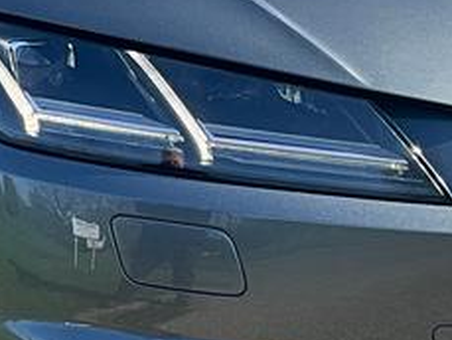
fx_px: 1986
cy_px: 73
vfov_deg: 9.7
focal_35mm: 152
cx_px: -63
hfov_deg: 12.7
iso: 25
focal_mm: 3
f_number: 1.8
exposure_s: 1/728
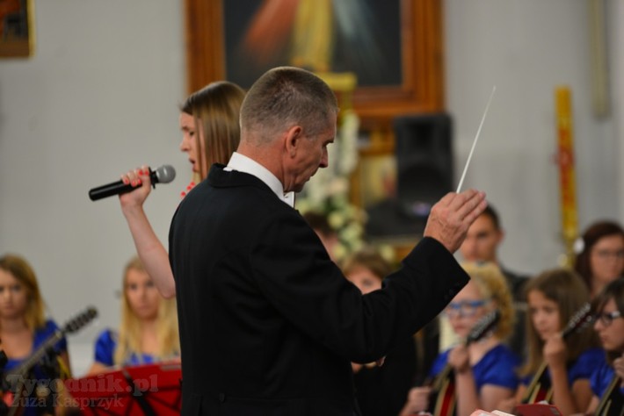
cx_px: 312
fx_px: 2774
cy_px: 208
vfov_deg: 8.6
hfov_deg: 12.8
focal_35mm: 160
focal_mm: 160
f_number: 2.8
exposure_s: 1/100
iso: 640
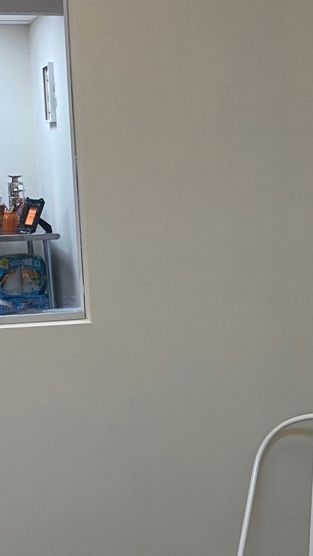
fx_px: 1062
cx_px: 222
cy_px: 395
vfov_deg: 29.0
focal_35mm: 72
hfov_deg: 16.7
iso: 100
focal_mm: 4.25
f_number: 1.8
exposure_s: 1/60
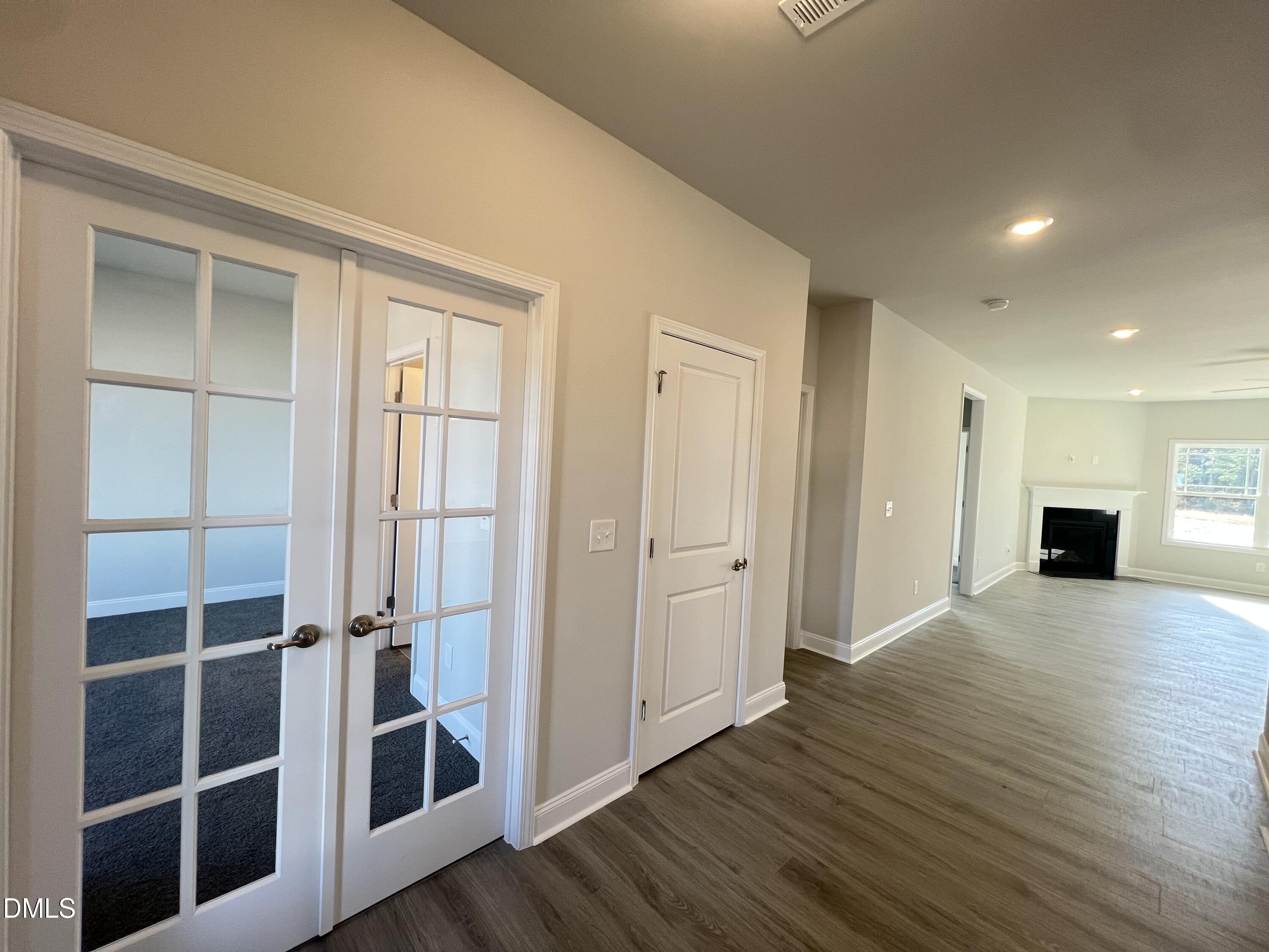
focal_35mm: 13
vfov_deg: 89.9
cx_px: 634
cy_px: 476
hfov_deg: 106.2
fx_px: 477
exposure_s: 1/120
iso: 125
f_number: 1.8
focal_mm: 1.57
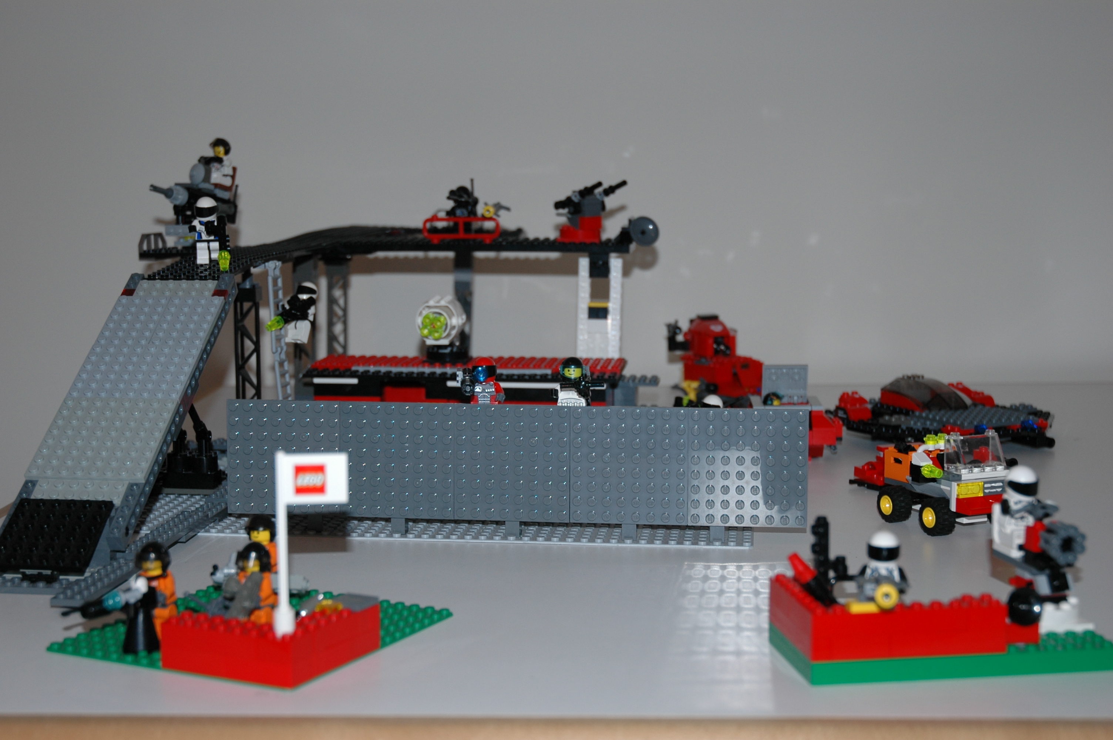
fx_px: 1761
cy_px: 370
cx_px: 556
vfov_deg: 23.7
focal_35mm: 57
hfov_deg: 35.1
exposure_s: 1/60
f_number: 4.2
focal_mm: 38
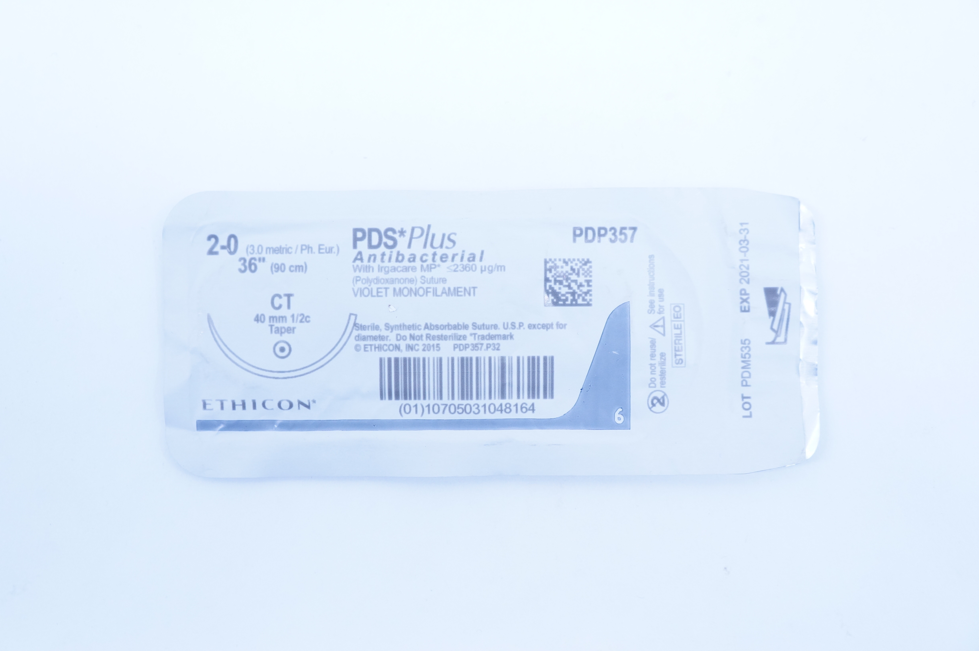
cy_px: 326
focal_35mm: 42
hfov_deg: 46.4
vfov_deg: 31.8
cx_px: 490
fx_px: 1141
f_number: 4.5
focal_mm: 28
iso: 800
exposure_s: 1/160
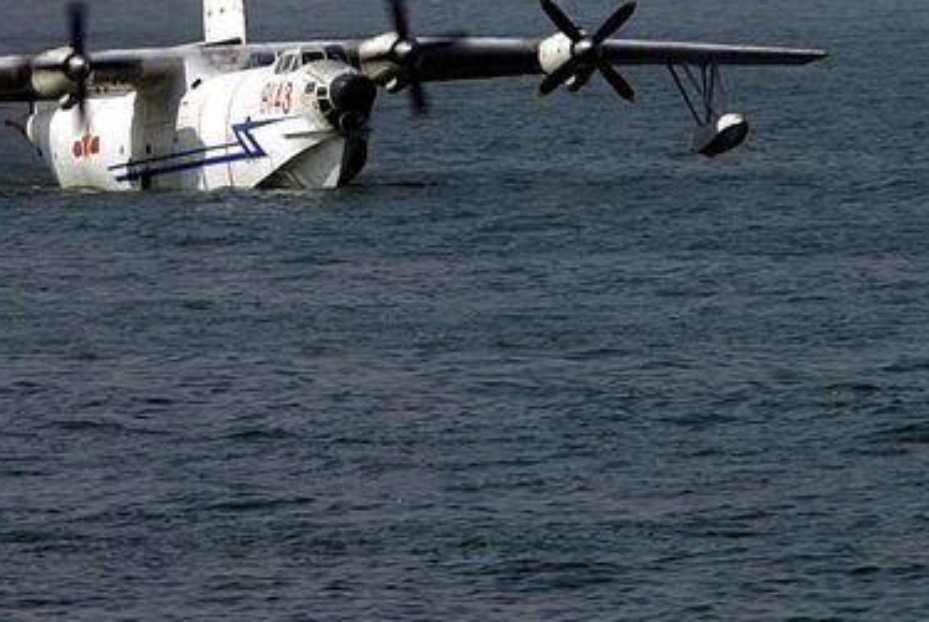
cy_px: 226
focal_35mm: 538
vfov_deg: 2.6
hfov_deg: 3.8
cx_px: 302
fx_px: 13899
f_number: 11
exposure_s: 1/300
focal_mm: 210
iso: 100
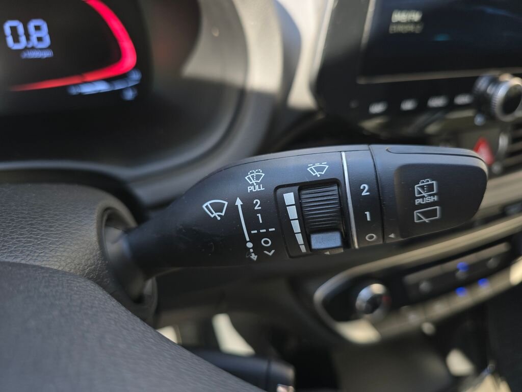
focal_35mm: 23
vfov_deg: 58.9
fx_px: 347
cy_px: 196
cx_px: 261
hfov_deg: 73.9
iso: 80
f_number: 1.7
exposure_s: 1/180
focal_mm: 6.3
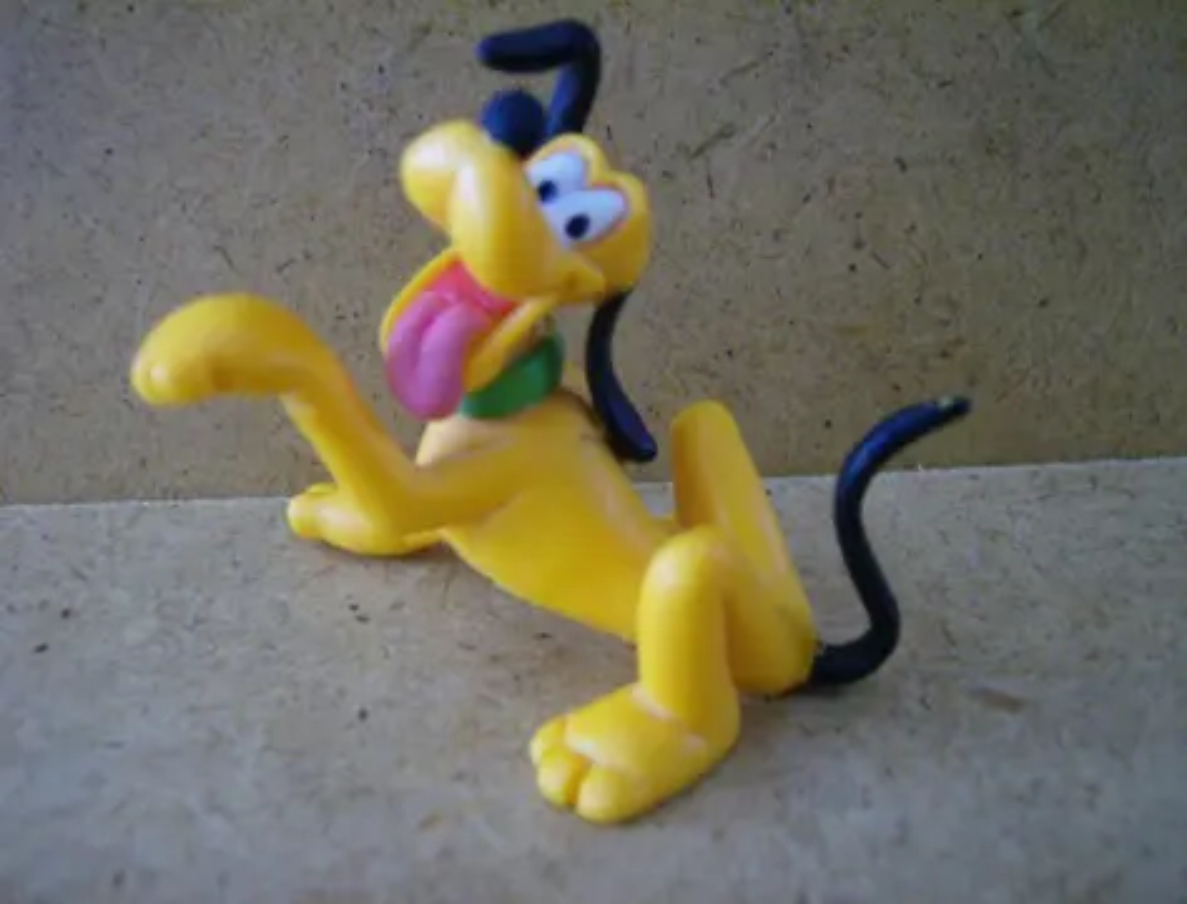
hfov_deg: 51.1
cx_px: 594
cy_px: 452
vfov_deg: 40.0
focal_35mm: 36
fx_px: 1241
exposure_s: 1/33.6
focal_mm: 6
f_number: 2.8
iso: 200
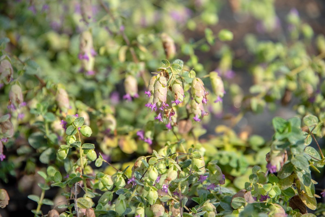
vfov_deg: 4.6
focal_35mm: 300
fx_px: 2709
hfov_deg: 6.9
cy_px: 108
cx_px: 162
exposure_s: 1/1000
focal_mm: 300
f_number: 8
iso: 640
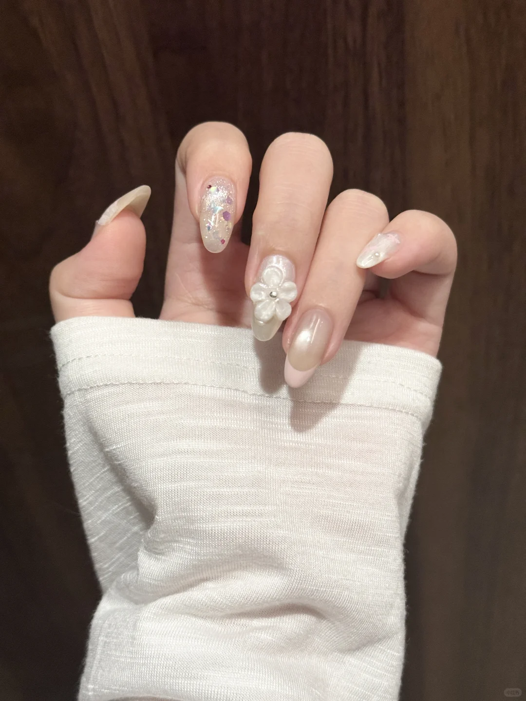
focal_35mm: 48
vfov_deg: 39.7
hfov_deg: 30.3
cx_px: 263
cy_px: 350
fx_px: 972
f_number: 1.78
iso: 250
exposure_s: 1/40
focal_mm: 6.76
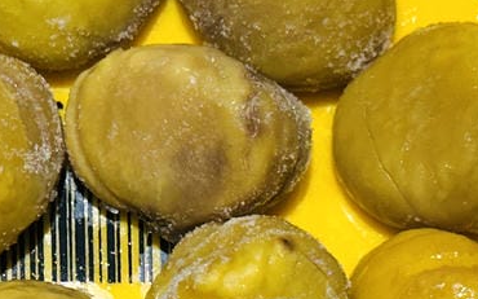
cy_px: 225
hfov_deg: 12.6
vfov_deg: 7.9
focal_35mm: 165
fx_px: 2149
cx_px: 68
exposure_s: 1/120
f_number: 1.78
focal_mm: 6.86
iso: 100
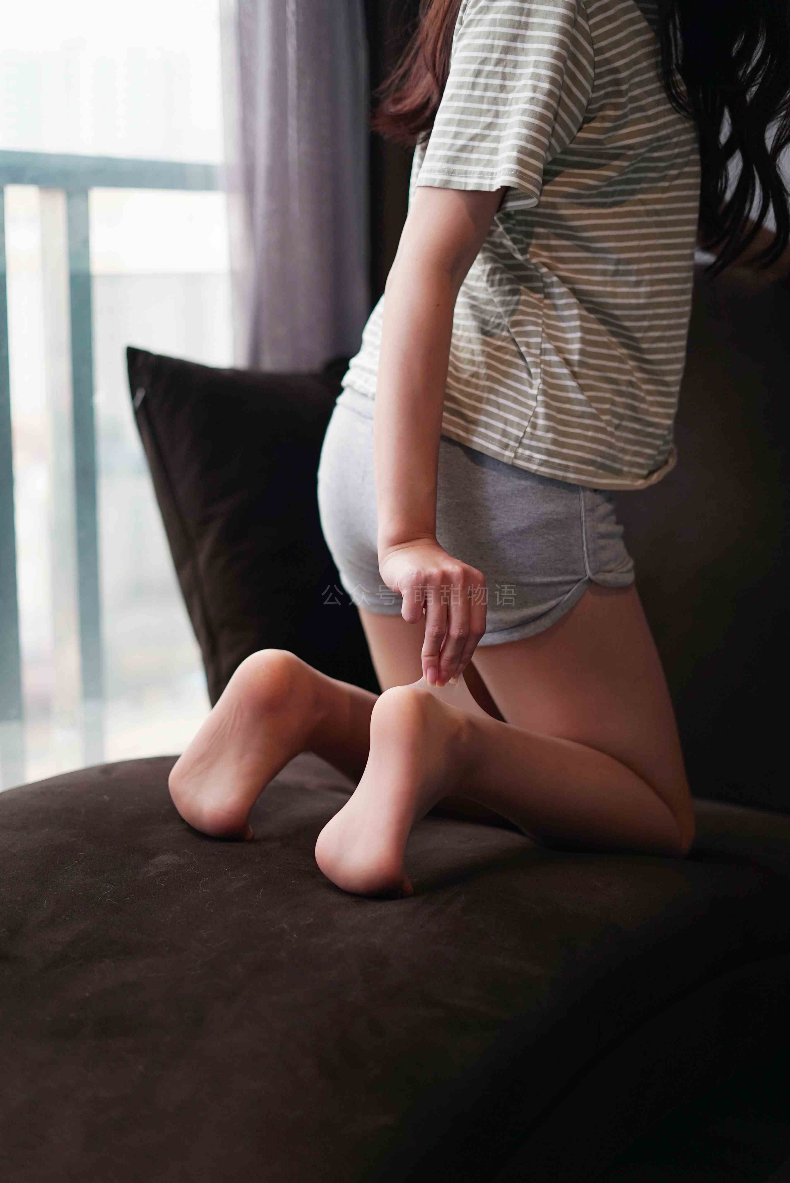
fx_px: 1644
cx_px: 395
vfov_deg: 39.6
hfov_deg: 27.0
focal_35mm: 50
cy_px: 592
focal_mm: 50
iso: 500
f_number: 2
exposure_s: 1/250
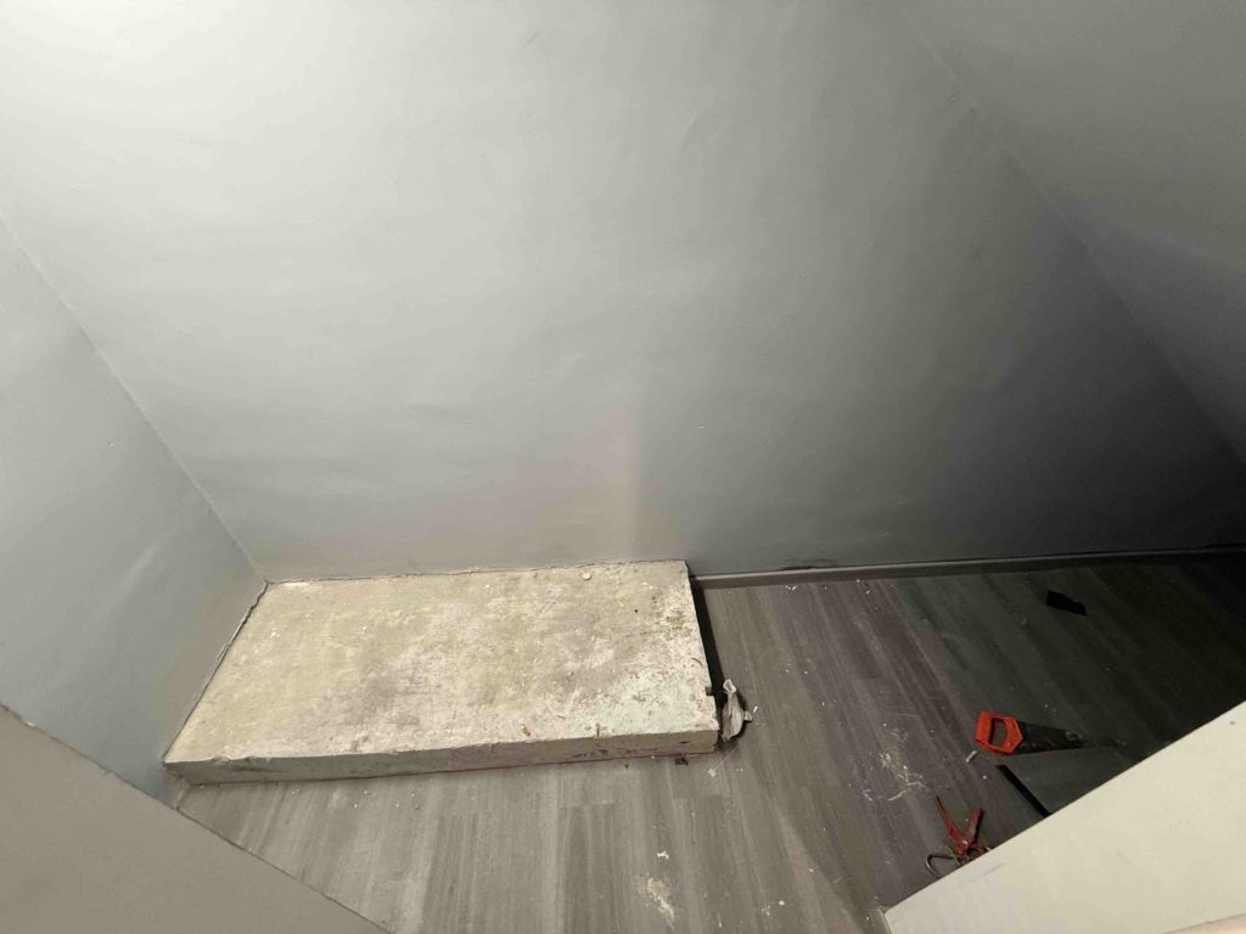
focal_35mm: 14
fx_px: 504
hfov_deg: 102.1
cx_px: 623
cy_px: 467
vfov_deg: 85.7
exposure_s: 1/50
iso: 400
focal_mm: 2.22
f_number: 2.2
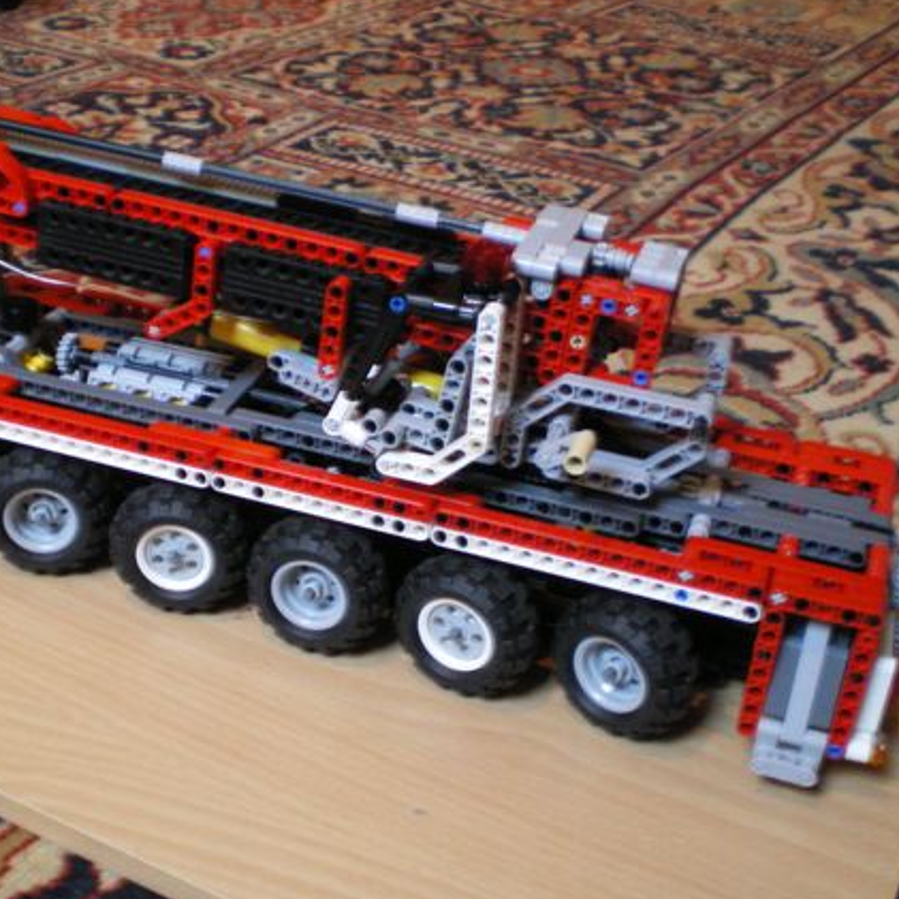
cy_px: 419
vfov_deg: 33.4
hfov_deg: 33.0
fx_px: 1499
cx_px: 263
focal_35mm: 51
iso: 400
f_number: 3.1
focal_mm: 6.3
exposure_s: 1/10
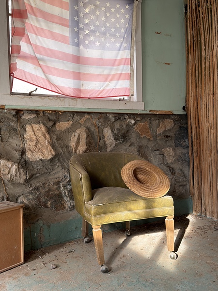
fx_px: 302
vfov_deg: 51.4
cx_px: 109
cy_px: 146
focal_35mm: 36
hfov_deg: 39.7
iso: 100
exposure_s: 1/121
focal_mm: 6.76
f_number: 1.78
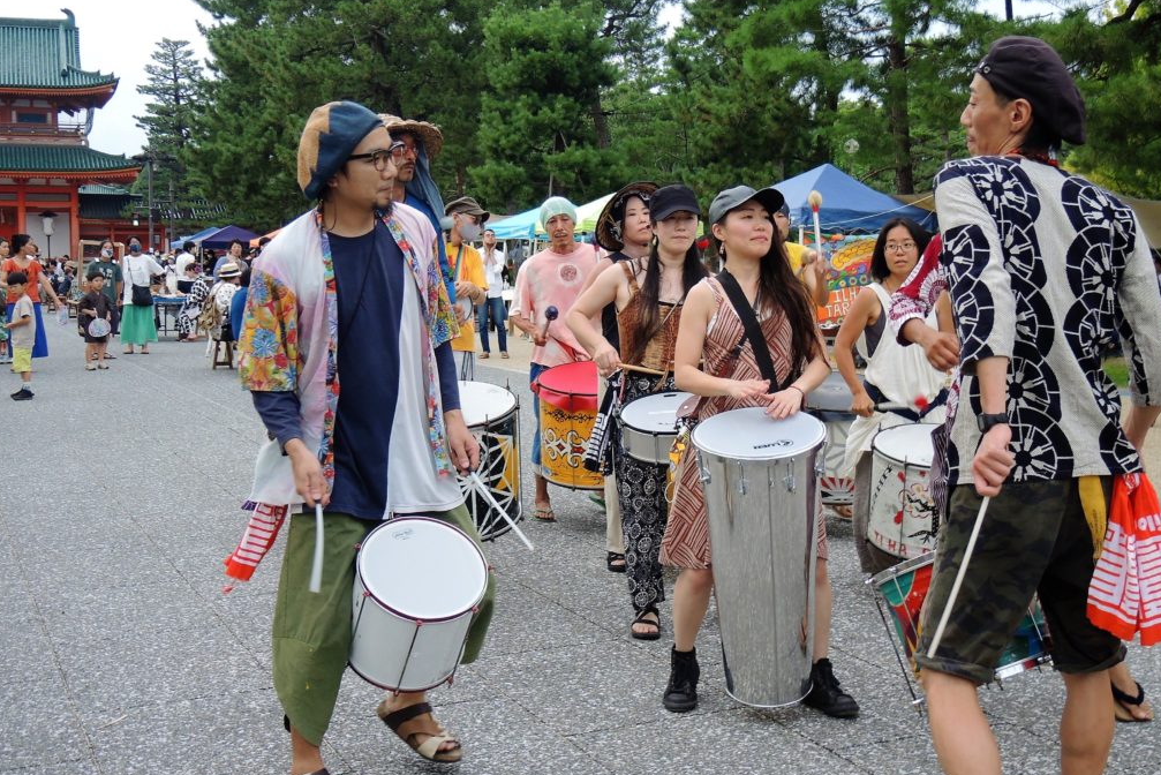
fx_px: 1194
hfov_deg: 51.9
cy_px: 338
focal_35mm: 37
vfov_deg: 35.9
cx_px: 582
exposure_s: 1/250
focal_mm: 7.6
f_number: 2.2
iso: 80
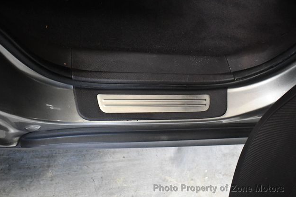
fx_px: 304
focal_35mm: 37
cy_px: 96
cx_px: 148
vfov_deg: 36.0
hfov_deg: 51.9
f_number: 3.5
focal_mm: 18
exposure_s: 1/60
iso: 4500
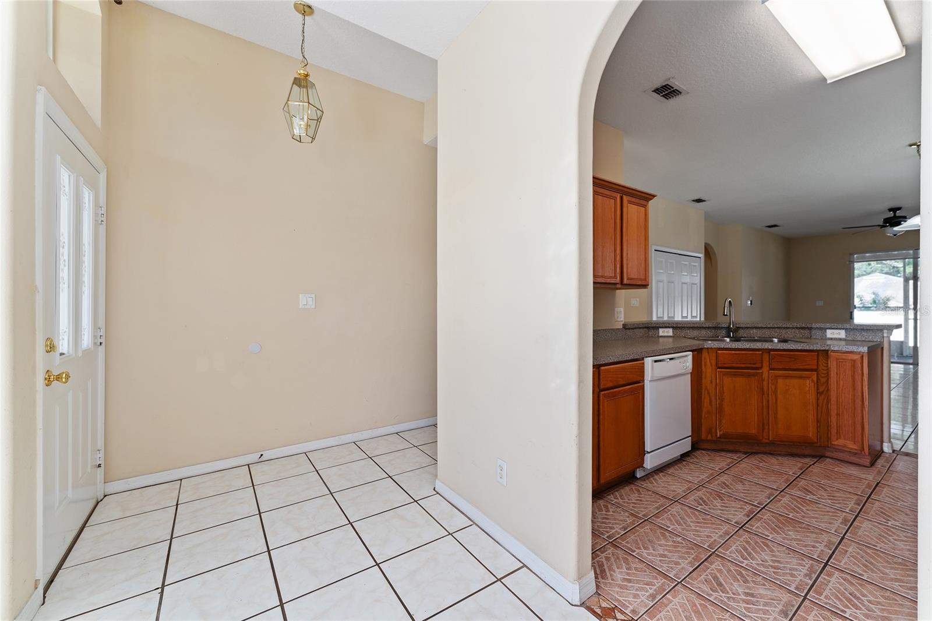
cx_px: 466
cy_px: 310
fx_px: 362
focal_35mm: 14
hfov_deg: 104.3
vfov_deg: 81.2
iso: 100
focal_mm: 14
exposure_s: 1/5
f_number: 7.1
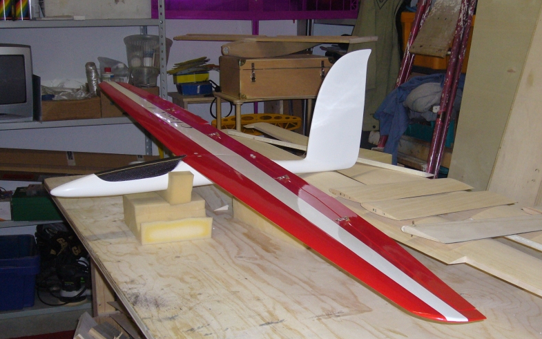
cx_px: 270
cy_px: 199
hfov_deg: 37.5
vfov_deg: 24.0
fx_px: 798
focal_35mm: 54
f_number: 3.3
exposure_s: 1/60
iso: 160
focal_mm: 8.3
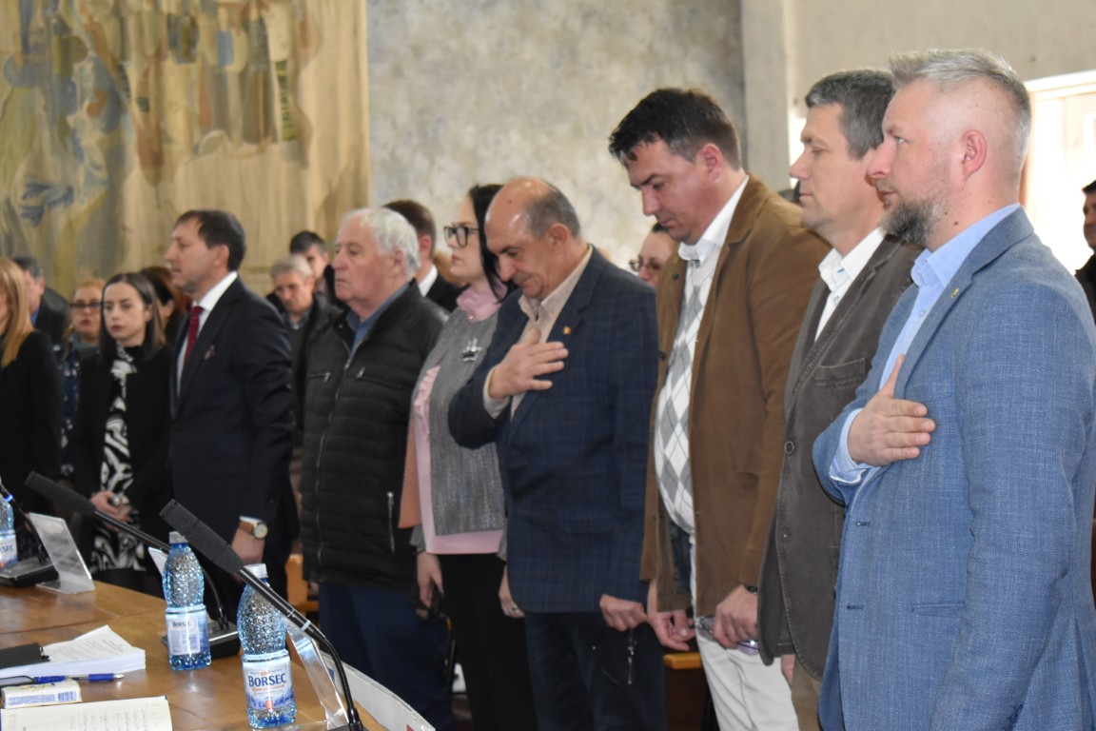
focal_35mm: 82
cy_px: 366
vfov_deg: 16.6
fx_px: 2511
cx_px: 548
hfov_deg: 24.6
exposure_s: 1/60
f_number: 5.6
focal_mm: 55
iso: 2200
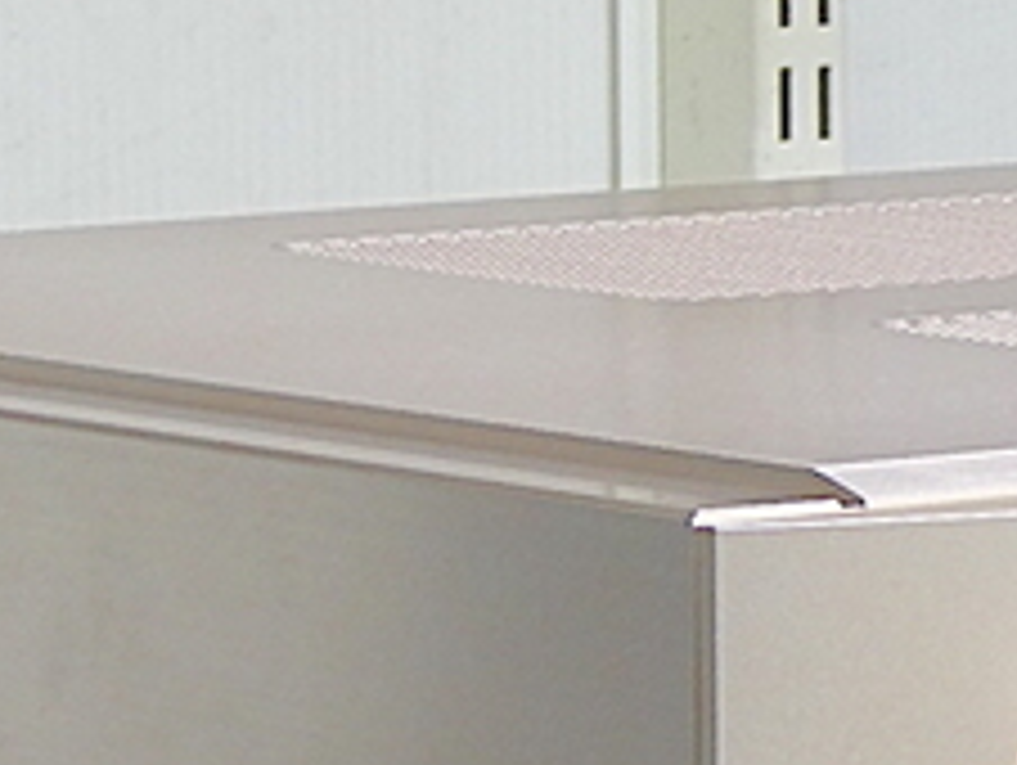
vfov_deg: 3.9
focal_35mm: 382
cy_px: 729
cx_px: 1170
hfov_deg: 5.2
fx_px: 11235
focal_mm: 16.1
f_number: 4.9
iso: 200
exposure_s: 1/8
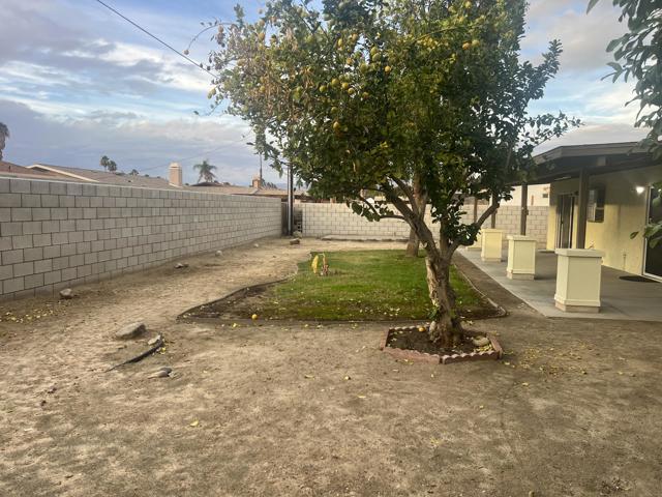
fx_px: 497
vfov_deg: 53.1
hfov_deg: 67.3
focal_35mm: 26
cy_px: 248
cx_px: 331
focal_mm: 5.7
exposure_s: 1/531
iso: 50
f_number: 1.5
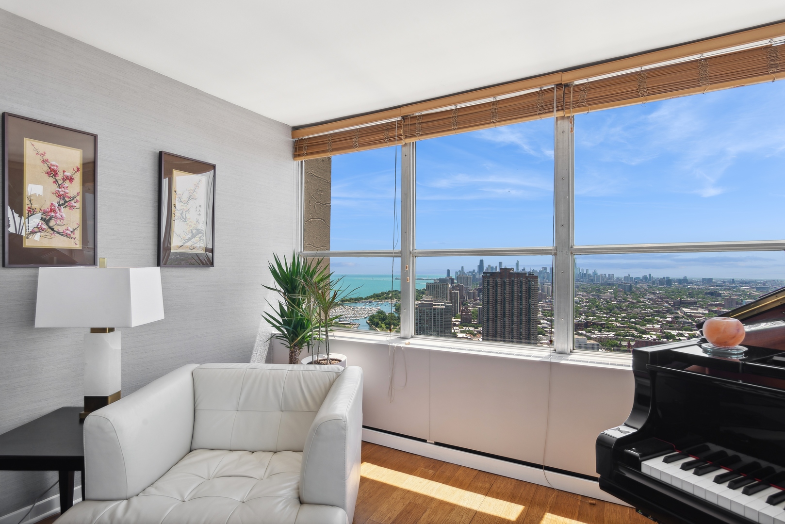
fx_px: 414
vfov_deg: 64.6
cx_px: 392
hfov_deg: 86.9
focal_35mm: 19
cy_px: 262
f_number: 8
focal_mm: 19
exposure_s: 1/125
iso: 200
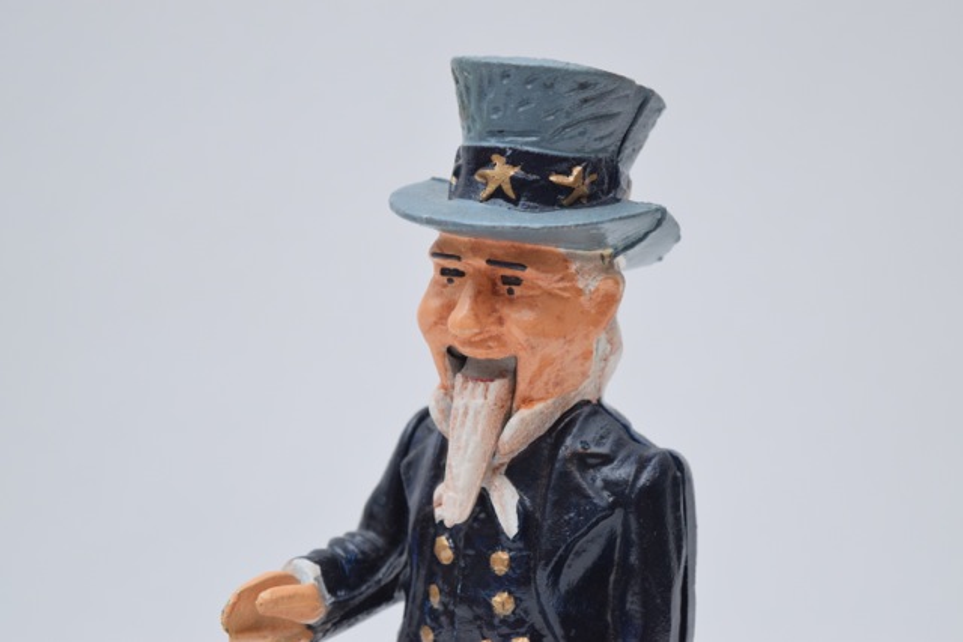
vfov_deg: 16.6
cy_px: 321
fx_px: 2207
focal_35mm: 82
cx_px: 482
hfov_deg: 24.6
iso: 800
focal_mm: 55
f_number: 5.6
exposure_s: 1/125
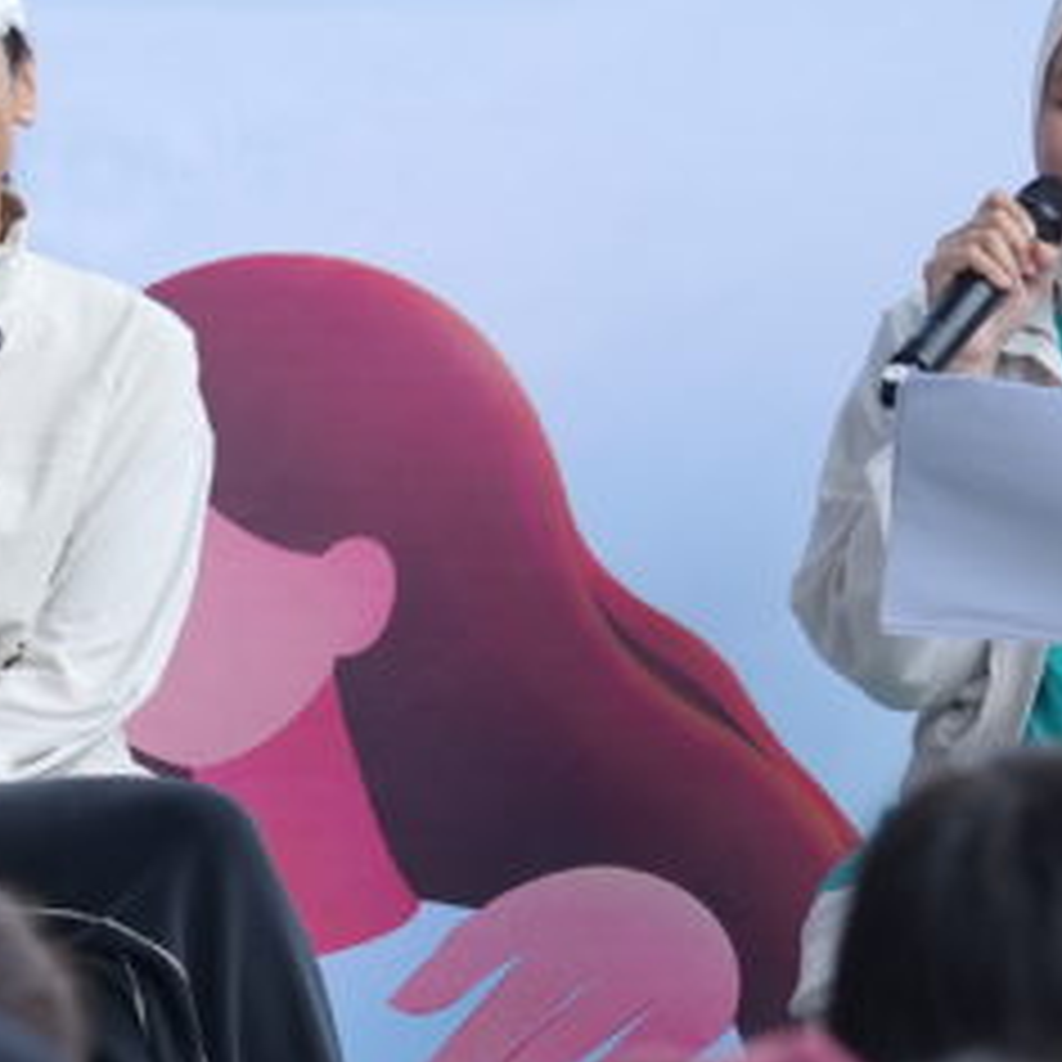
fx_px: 13467
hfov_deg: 4.5
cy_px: 448
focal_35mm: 388
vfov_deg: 4.5
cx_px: -72
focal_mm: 70
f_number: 3.2
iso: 320
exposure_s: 1/500
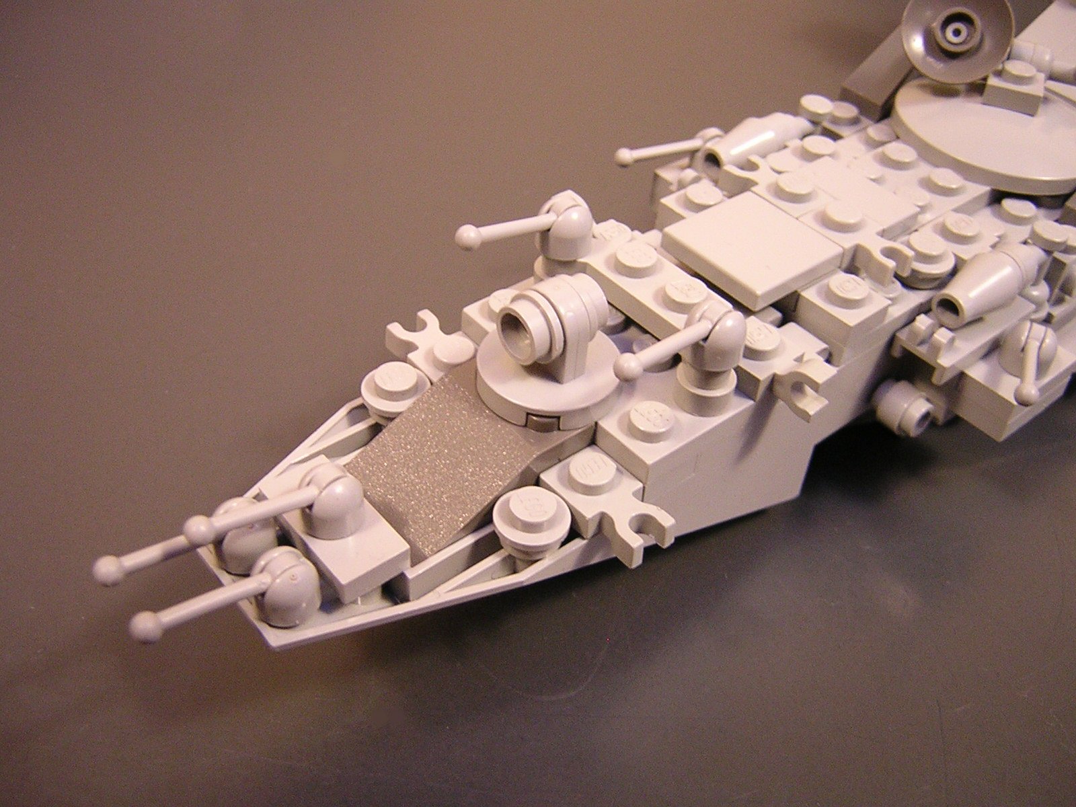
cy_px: 404
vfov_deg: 39.7
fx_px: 1119
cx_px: 538
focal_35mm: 36
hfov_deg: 51.4
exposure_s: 1/3.2
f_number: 2.6
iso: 310
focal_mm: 4.7
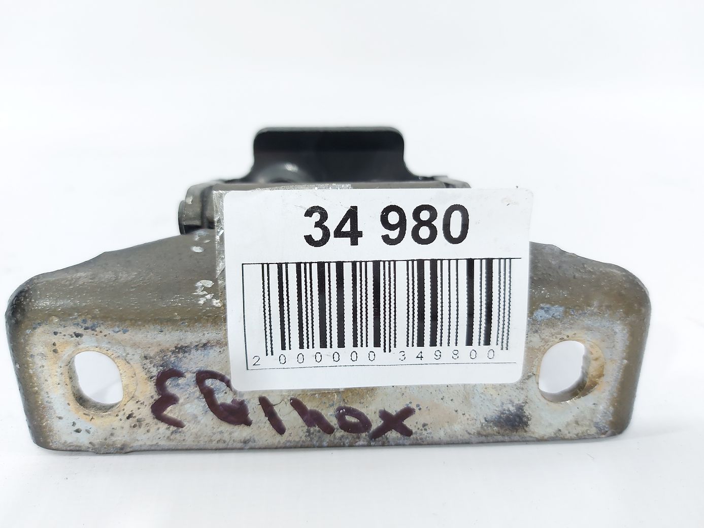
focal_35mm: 24
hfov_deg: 71.6
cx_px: 352
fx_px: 488
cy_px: 264
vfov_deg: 56.8
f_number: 1.8
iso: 80
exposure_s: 1/50
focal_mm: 5.23
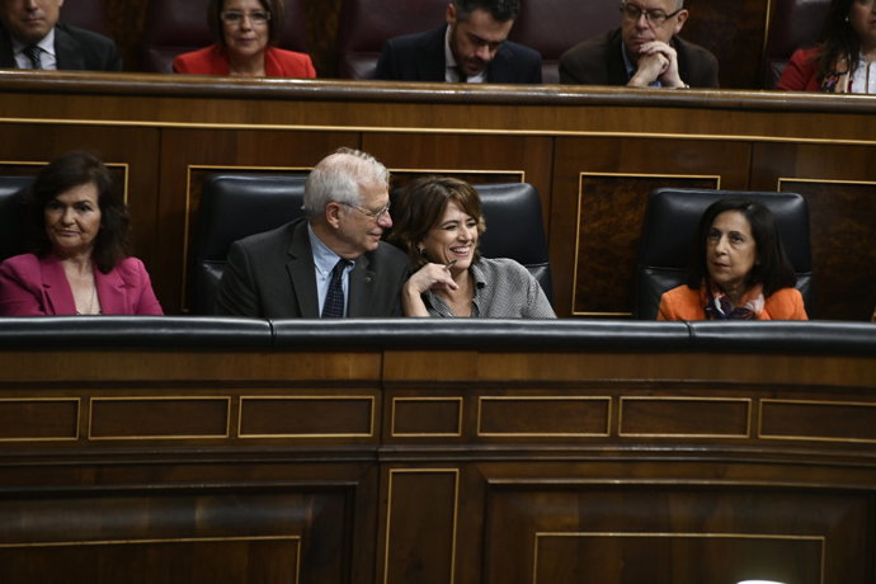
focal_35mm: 200
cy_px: 292
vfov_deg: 6.9
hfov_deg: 10.3
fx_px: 4866
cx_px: 438
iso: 3200
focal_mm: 200
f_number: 2.8
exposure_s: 1/400
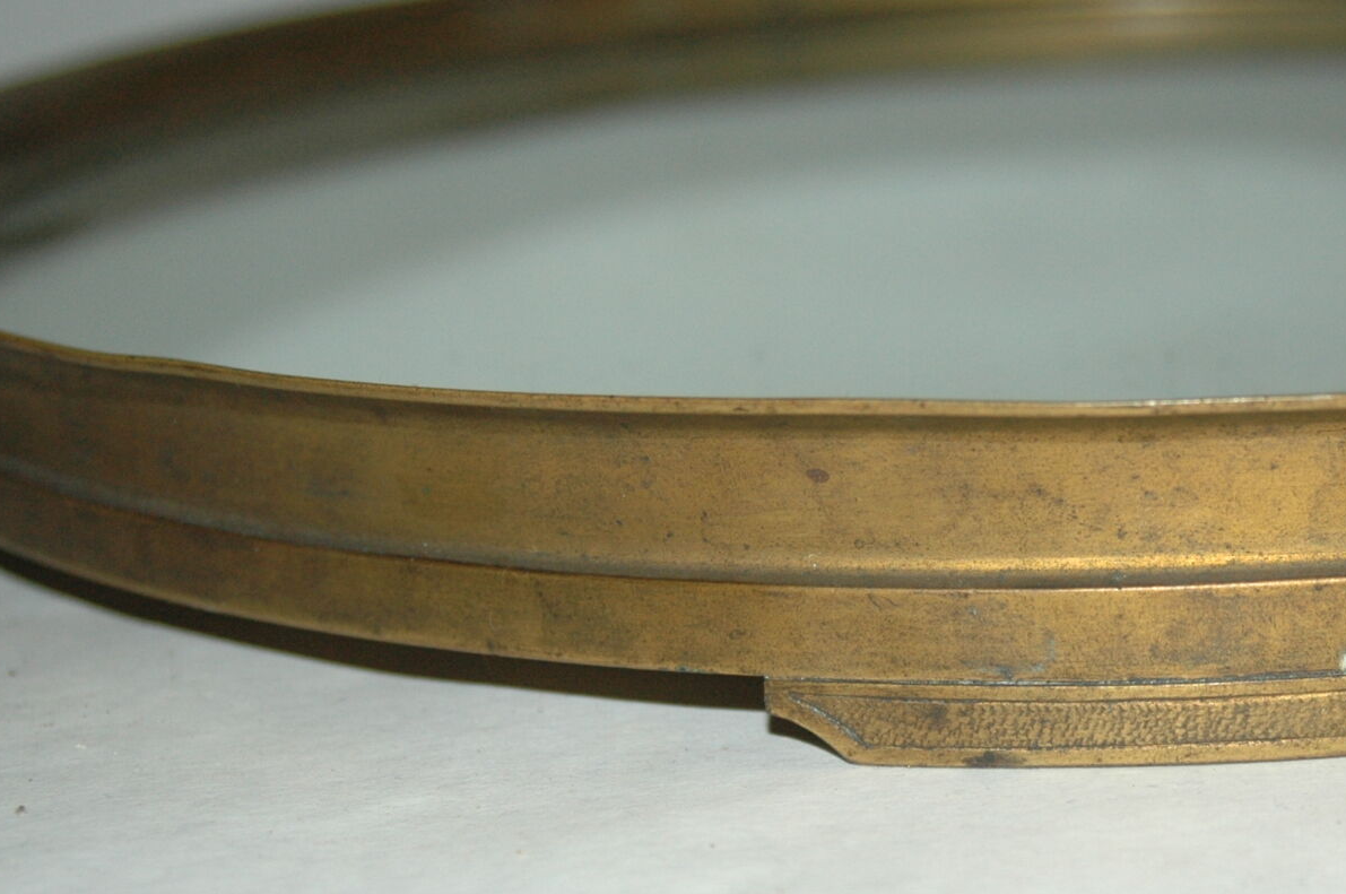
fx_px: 2950
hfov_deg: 25.3
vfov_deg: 17.2
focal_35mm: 79
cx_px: 1036
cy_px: 552
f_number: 3.5
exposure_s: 1/60
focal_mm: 28
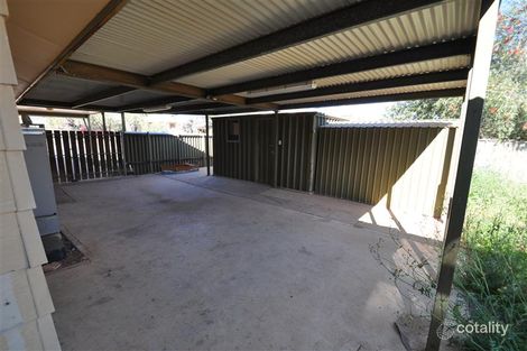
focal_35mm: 15
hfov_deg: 100.4
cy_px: 176
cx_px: 264
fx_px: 219
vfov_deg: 77.3
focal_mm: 10
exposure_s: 1/125
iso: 200
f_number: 5.6
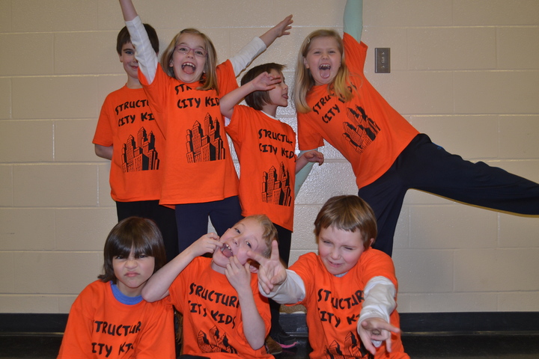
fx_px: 539
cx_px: 270
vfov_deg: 36.9
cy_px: 180
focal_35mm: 36
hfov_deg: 53.1
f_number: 4
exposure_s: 1/60
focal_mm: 24
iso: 400
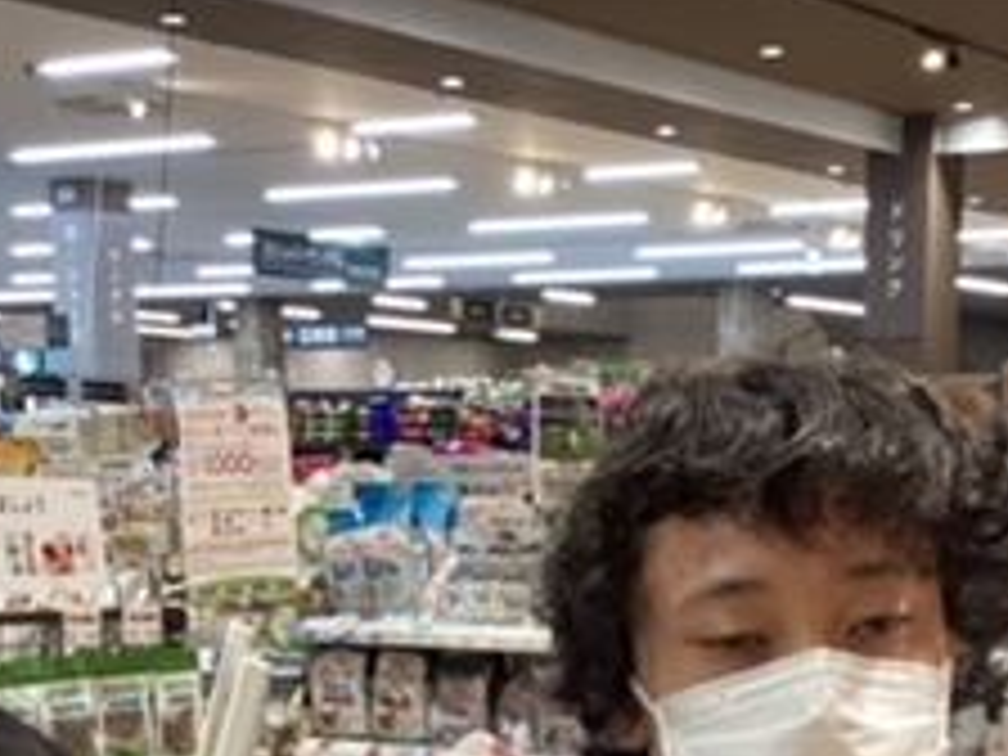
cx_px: 702
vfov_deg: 16.8
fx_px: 2417
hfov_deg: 23.4
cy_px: 986
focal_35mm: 83
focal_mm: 3.3
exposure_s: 1/50
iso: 64
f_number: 2.4
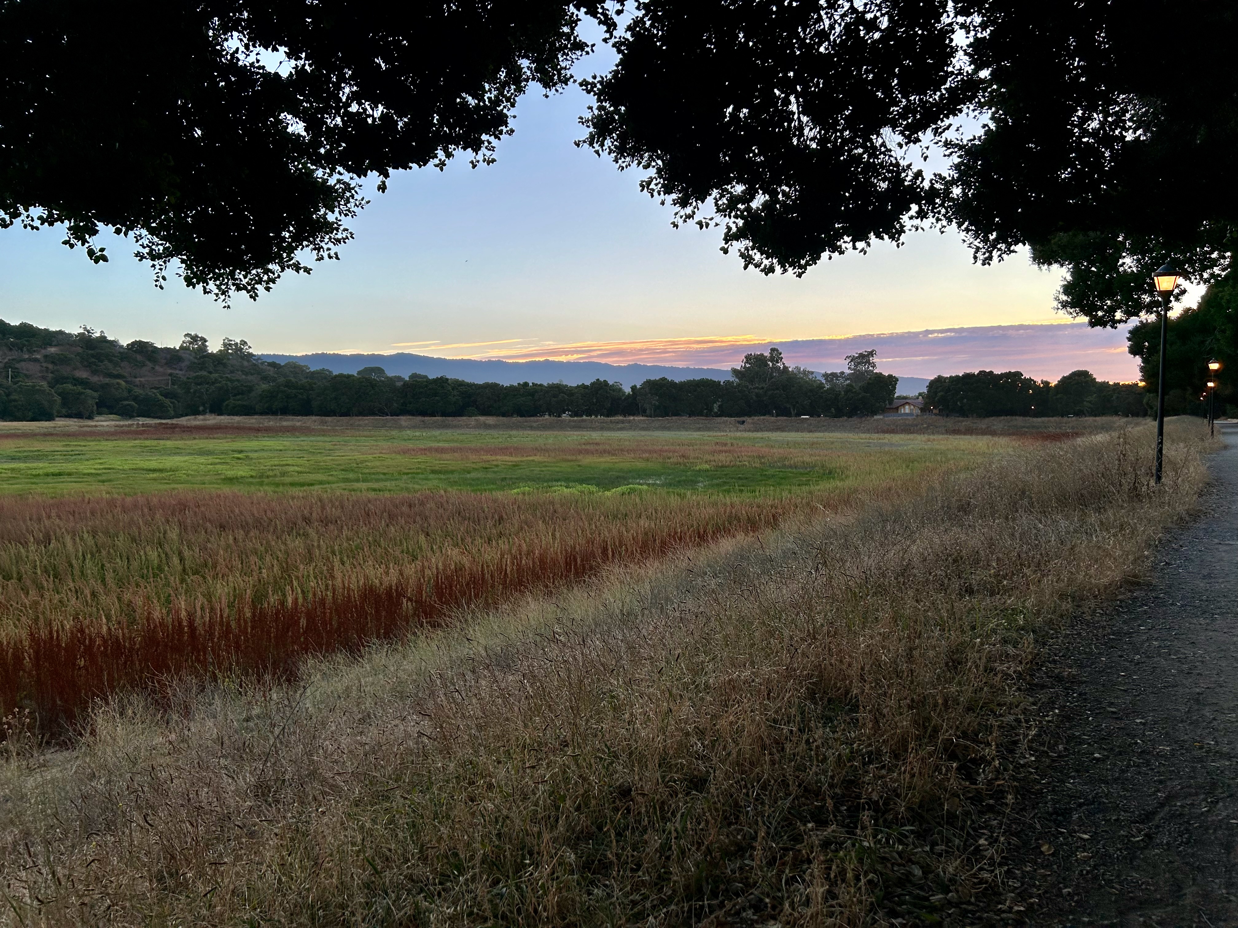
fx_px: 930
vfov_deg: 53.1
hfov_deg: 67.3
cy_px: 464
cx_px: 619
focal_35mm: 26
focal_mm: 5.7
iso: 50
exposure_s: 1/840
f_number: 1.5
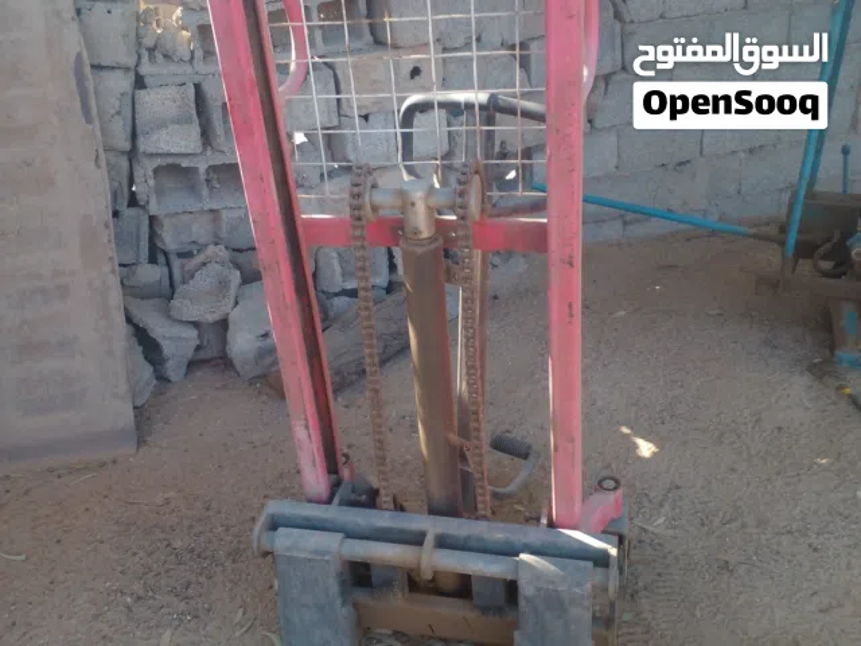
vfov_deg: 51.4
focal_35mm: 27
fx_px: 672
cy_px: 323
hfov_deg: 65.3
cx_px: 430
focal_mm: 3.6
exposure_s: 1/149
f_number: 1.9
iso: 40
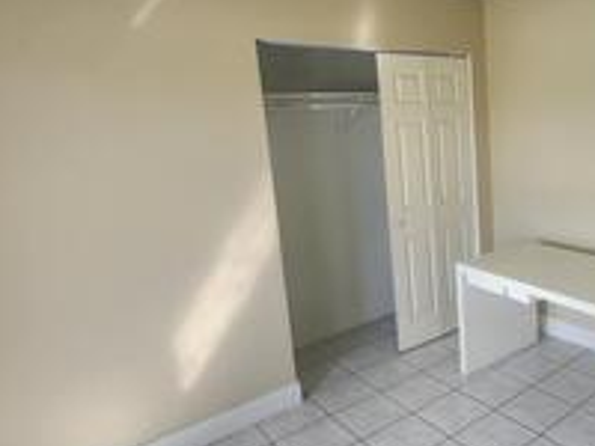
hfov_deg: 62.1
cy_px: 199
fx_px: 447
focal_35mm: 26
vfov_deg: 53.0
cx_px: 470
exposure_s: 1/60
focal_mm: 2.2
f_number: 2.2
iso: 64
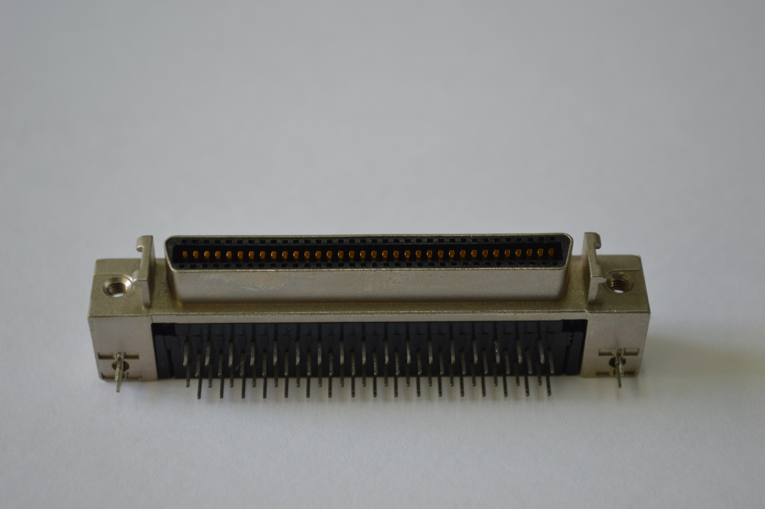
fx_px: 1752
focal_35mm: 82
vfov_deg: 16.5
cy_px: 254
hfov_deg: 24.6
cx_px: 382
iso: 400
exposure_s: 1/80
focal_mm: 55
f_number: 5.6
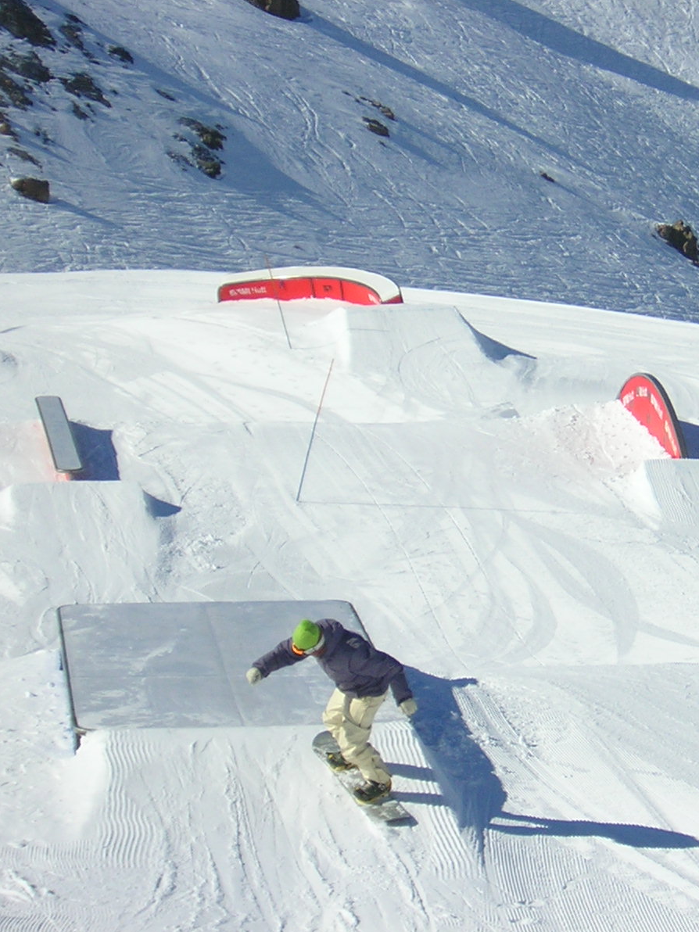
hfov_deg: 10.2
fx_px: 3904
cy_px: 467
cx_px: 511
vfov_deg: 13.6
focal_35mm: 145
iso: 141
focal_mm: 14.1
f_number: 4.7
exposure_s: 1/1212
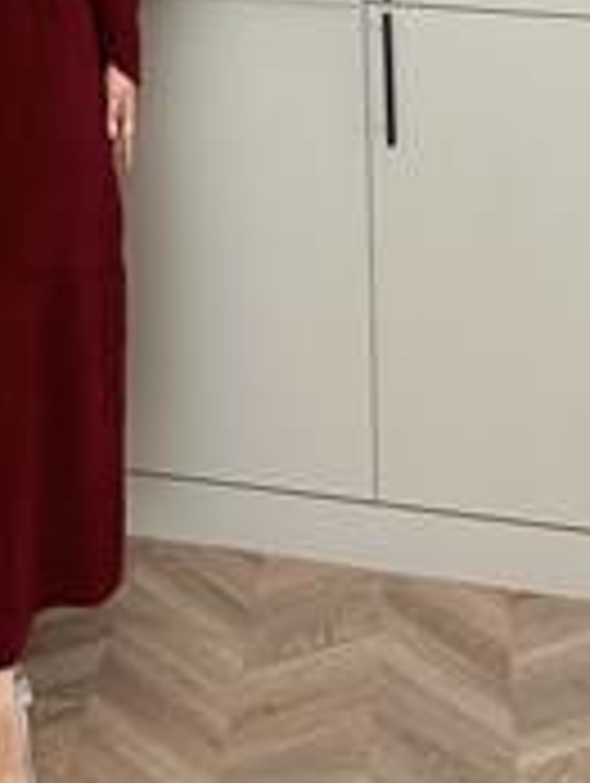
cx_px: 5
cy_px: -47
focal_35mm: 57
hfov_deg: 24.6
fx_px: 1292
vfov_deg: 30.6
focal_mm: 6.86
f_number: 1.78
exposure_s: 1/121
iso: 100
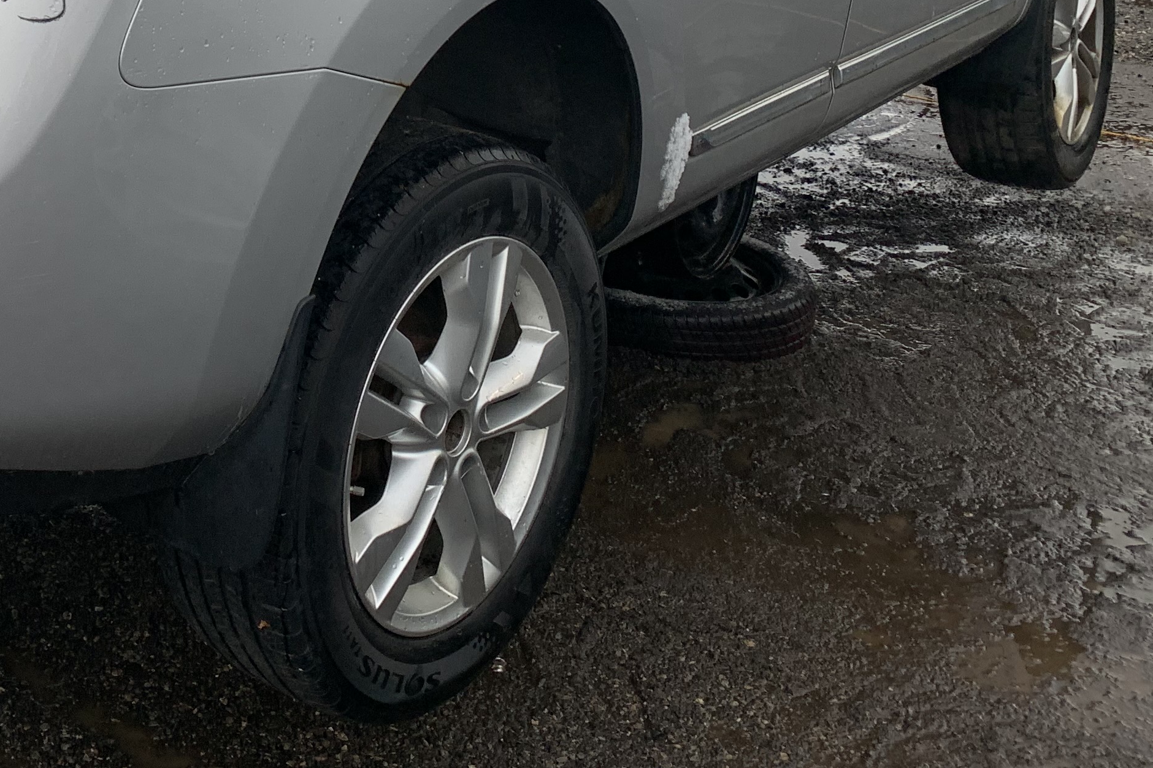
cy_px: -148
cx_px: 134
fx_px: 1857
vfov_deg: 21.7
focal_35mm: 58
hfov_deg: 32.9
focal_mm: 4.25
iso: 25
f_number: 1.8
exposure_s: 1/178
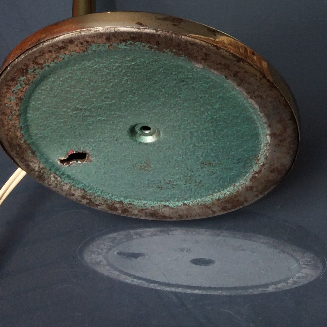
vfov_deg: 20.8
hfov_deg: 23.2
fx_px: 780
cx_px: 285
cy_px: -134
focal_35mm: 73
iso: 32
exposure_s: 1/414
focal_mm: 4.15
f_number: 2.2
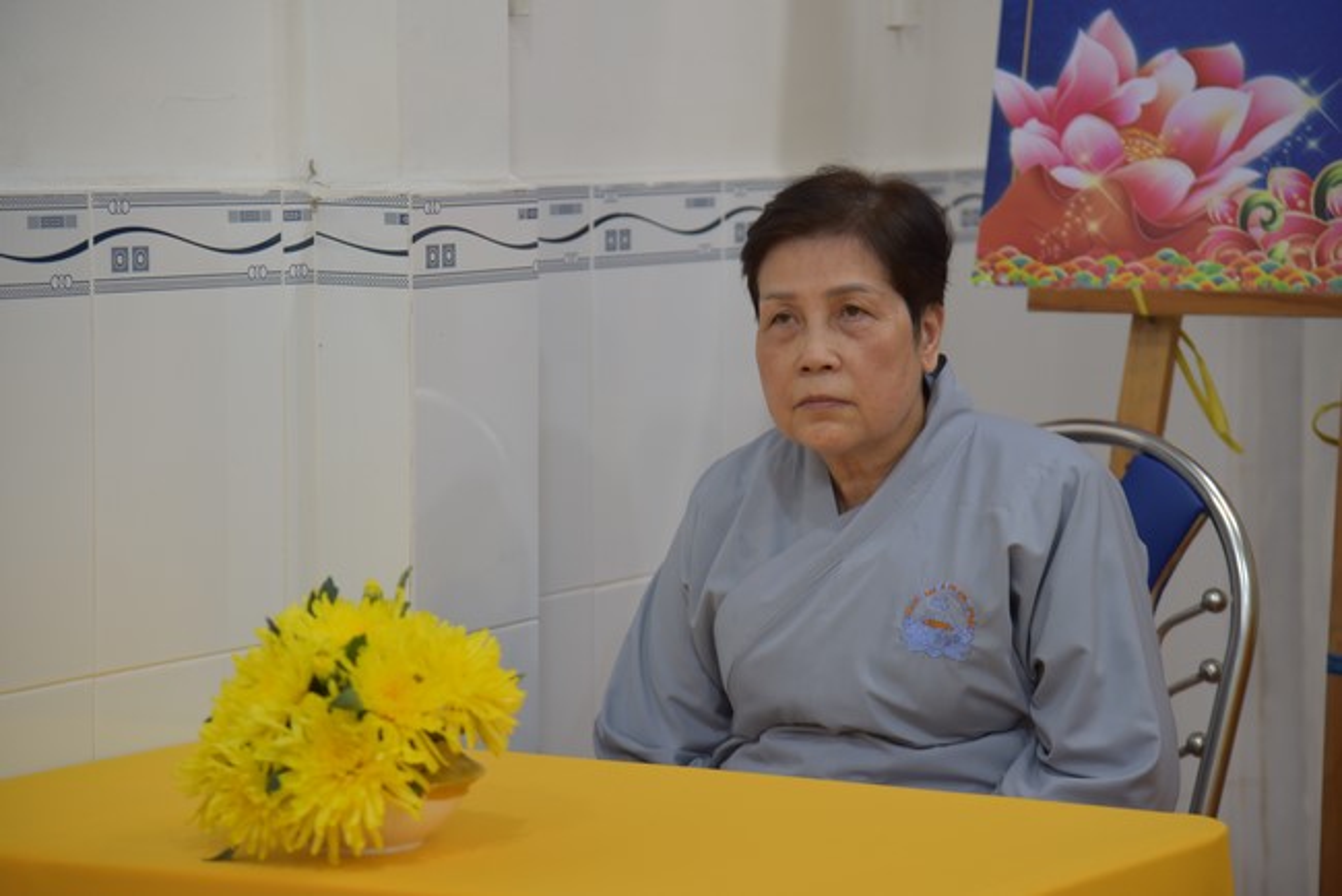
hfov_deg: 17.1
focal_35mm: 120
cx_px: 671
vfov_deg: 11.4
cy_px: 448
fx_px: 4475
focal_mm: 120
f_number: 4
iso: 800
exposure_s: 1/160
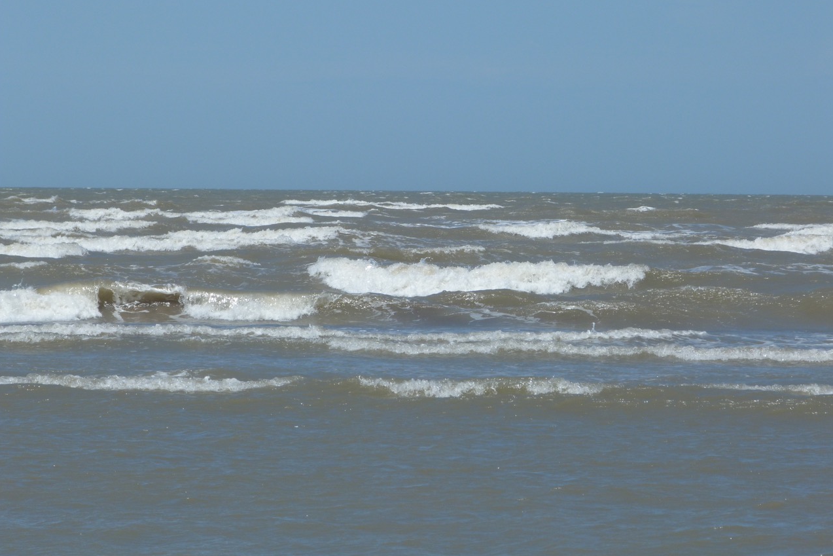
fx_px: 5831
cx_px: 417
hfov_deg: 8.2
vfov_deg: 5.5
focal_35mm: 252
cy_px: 268
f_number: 6.3
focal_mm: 43.5
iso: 80
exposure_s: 1/500
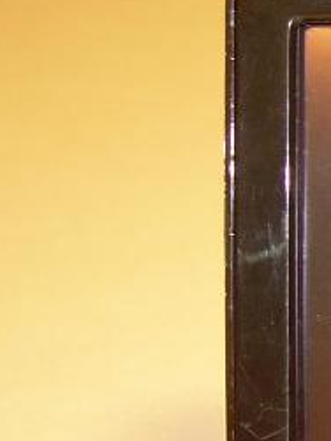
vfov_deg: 12.7
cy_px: 271
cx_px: 810
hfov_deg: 8.7
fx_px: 1978
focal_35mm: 155
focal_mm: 6.3
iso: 50
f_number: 2.8
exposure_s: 1/30
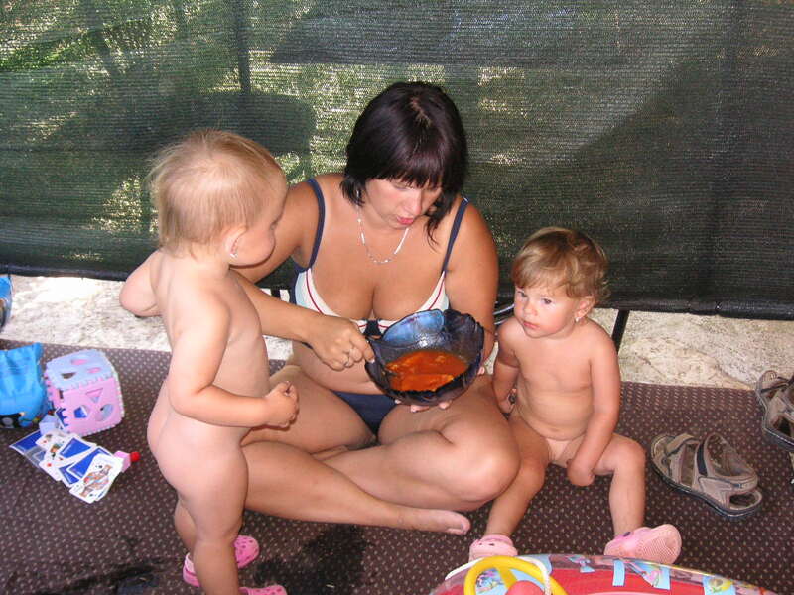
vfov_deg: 30.9
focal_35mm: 47
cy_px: 298
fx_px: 1078
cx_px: 397
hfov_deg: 40.4
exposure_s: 1/45
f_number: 3.3
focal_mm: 7.8
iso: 160
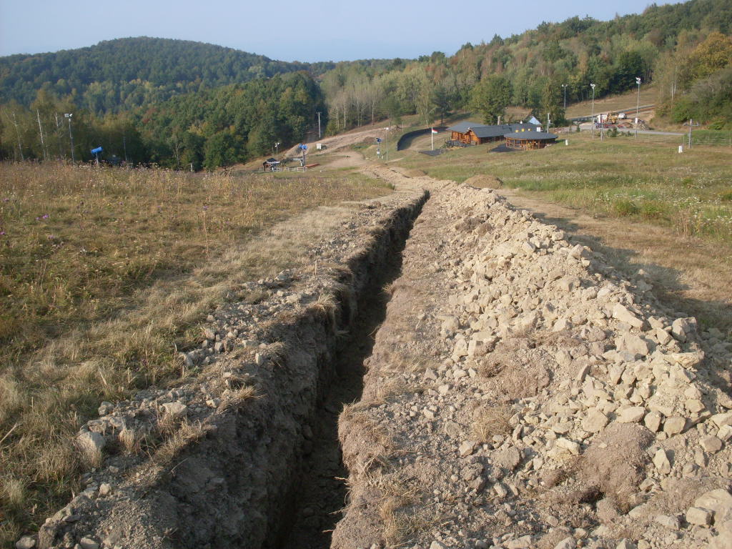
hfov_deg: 49.0
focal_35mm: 38
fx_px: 804
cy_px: 274
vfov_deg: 37.7
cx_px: 366
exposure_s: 1/125
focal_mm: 6.3
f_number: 8.4
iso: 80
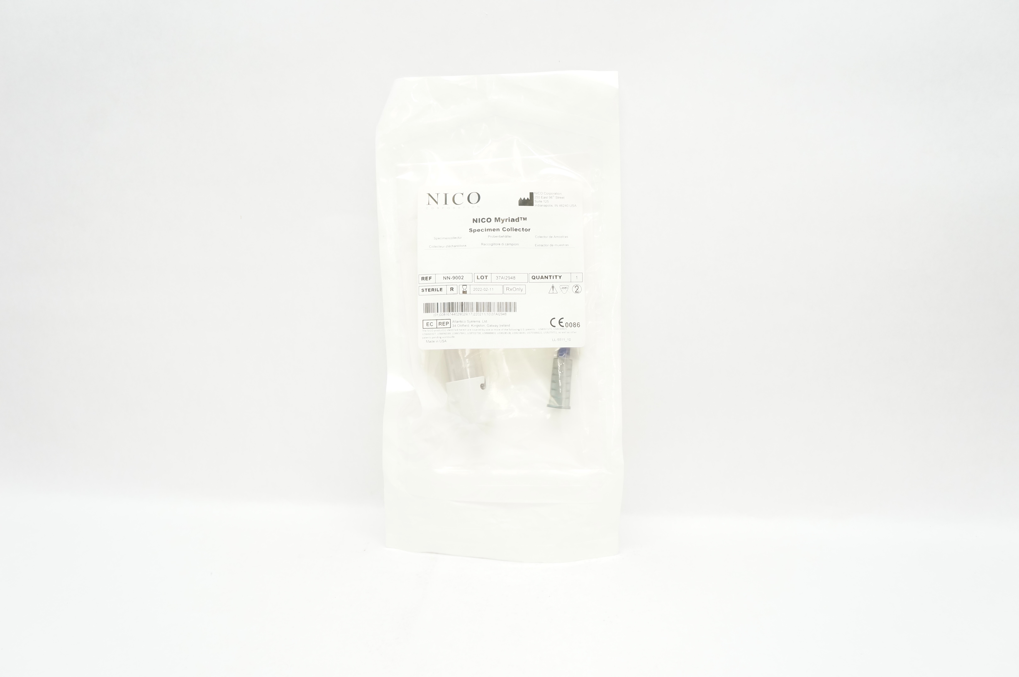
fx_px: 763
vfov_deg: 47.8
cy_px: 338
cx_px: 510
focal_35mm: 27
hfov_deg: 67.4
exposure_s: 1/60
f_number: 6.3
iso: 800
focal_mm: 18
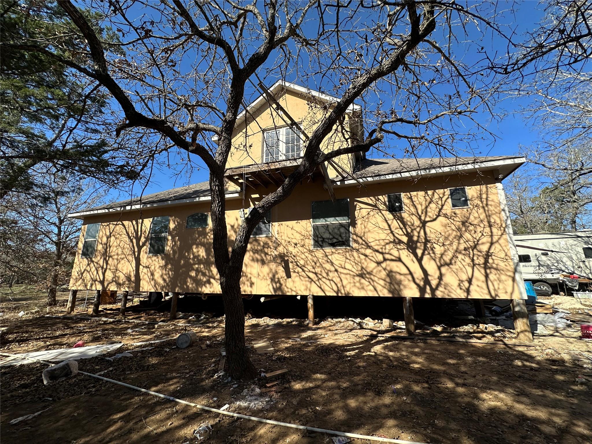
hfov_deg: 102.1
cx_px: 296
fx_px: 239
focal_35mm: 14
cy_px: 222
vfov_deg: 85.7
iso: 50
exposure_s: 1/1435
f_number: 2.2
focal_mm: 2.22
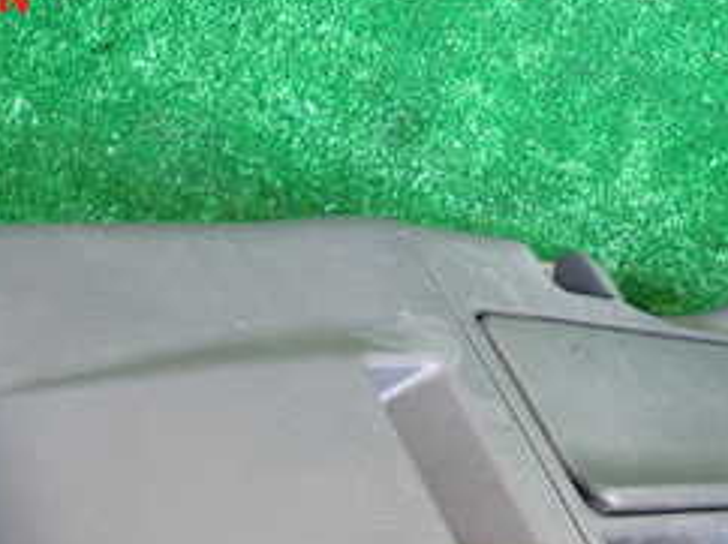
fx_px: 1303
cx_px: 385
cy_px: 631
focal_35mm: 62
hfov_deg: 31.2
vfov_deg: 22.0
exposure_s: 1/30
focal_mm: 4.5
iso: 200
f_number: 2
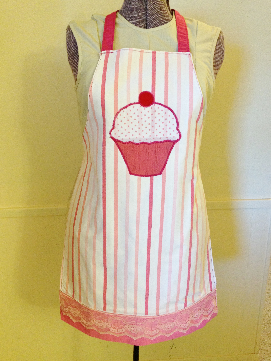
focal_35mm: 36
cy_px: 176
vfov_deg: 51.3
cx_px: 134
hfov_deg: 39.7
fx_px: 376
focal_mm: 4.28
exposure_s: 1/20
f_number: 2.4
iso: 160
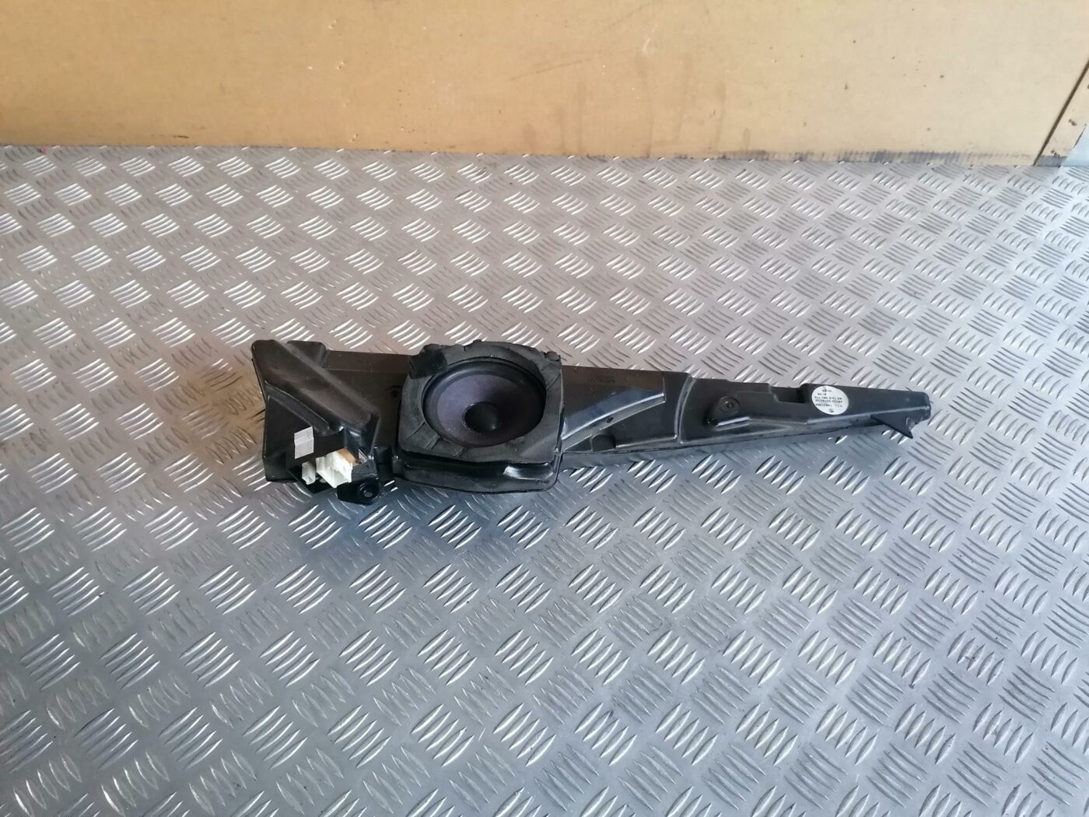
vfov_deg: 51.4
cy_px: 408
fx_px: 849
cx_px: 544
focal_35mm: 27
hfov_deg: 65.3
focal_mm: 4.75
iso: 320
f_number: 1.8
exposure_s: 1/33.3
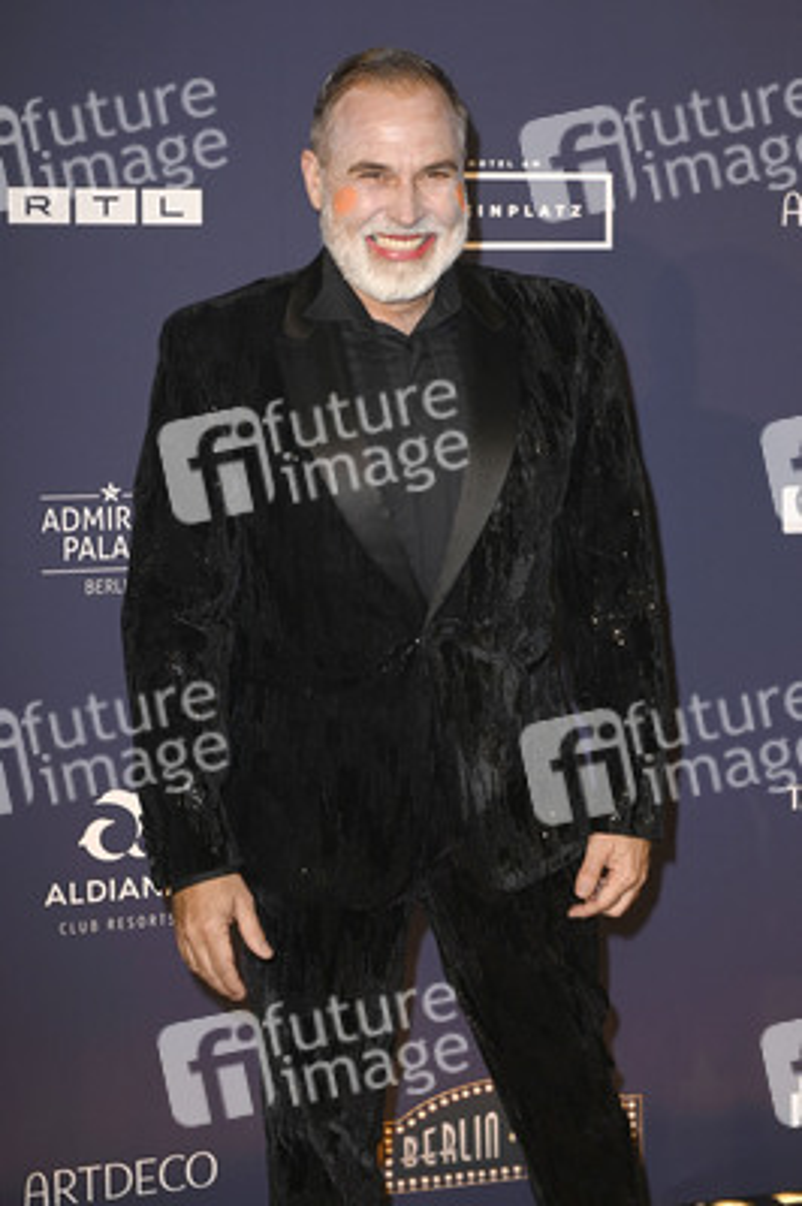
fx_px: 2343
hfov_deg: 19.4
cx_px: 401
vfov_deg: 28.9
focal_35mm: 70
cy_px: 603
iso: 400
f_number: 5.6
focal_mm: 70
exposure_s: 1/200
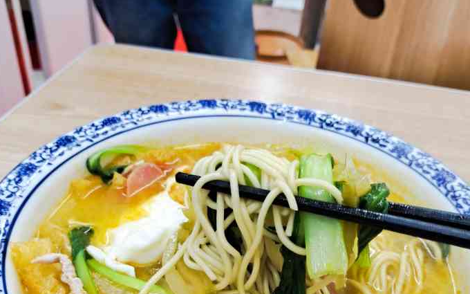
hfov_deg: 59.7
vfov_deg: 37.7
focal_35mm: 32
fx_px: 410
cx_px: 237
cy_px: 243
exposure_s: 1/50
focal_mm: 4.71
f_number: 1.79
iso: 208
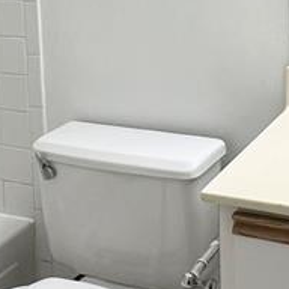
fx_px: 680
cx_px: 176
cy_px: -29
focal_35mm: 72
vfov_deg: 22.6
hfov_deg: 23.9
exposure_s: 1/120
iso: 50
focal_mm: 1.57
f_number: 1.8
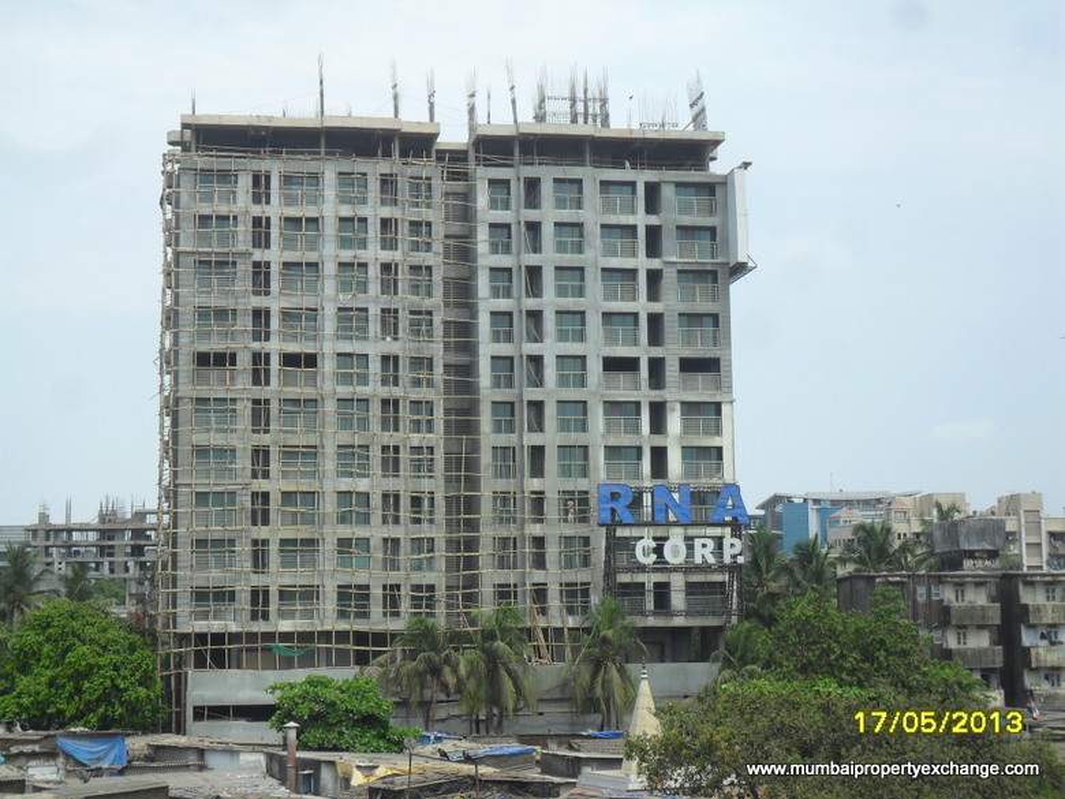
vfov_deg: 23.3
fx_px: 1938
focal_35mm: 63
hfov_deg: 30.7
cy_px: 400
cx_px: 532
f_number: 5.6
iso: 100
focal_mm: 11.2
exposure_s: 1/350
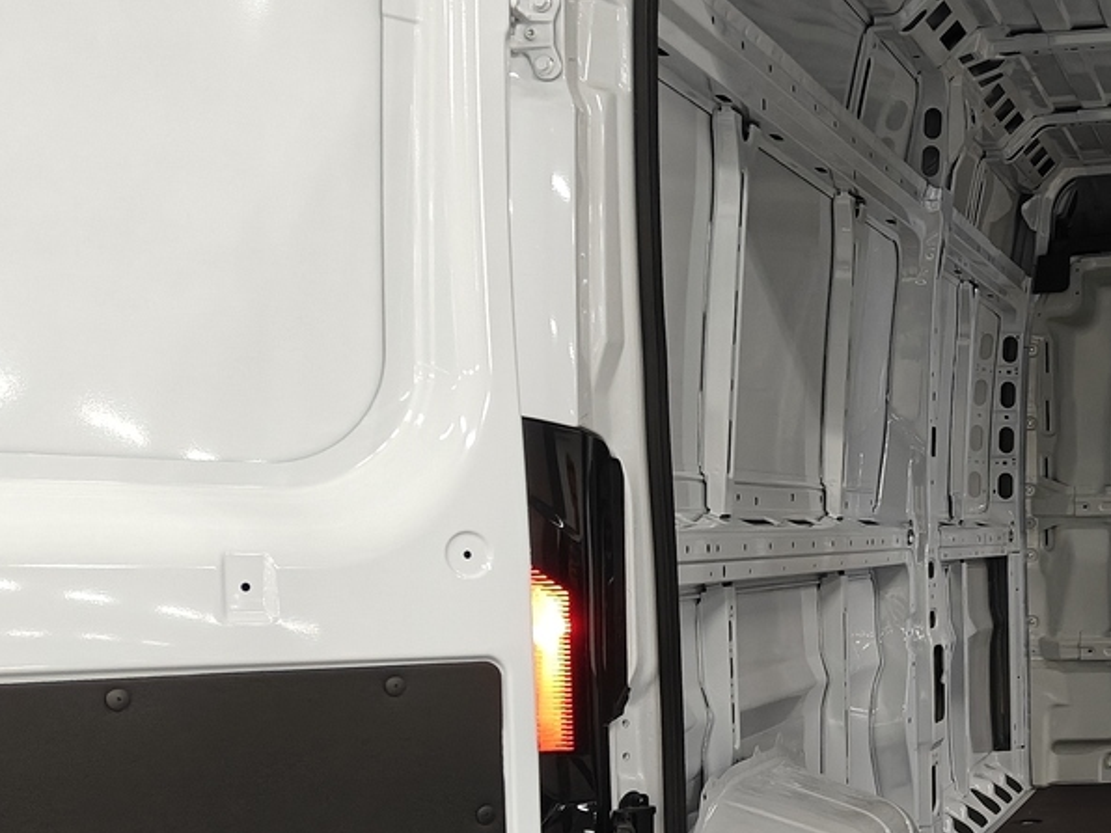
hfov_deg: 29.4
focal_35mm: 58
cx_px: 1269
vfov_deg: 25.0
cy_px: 600
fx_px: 1862
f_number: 1.8
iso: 320
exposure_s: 1/50
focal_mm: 5.59
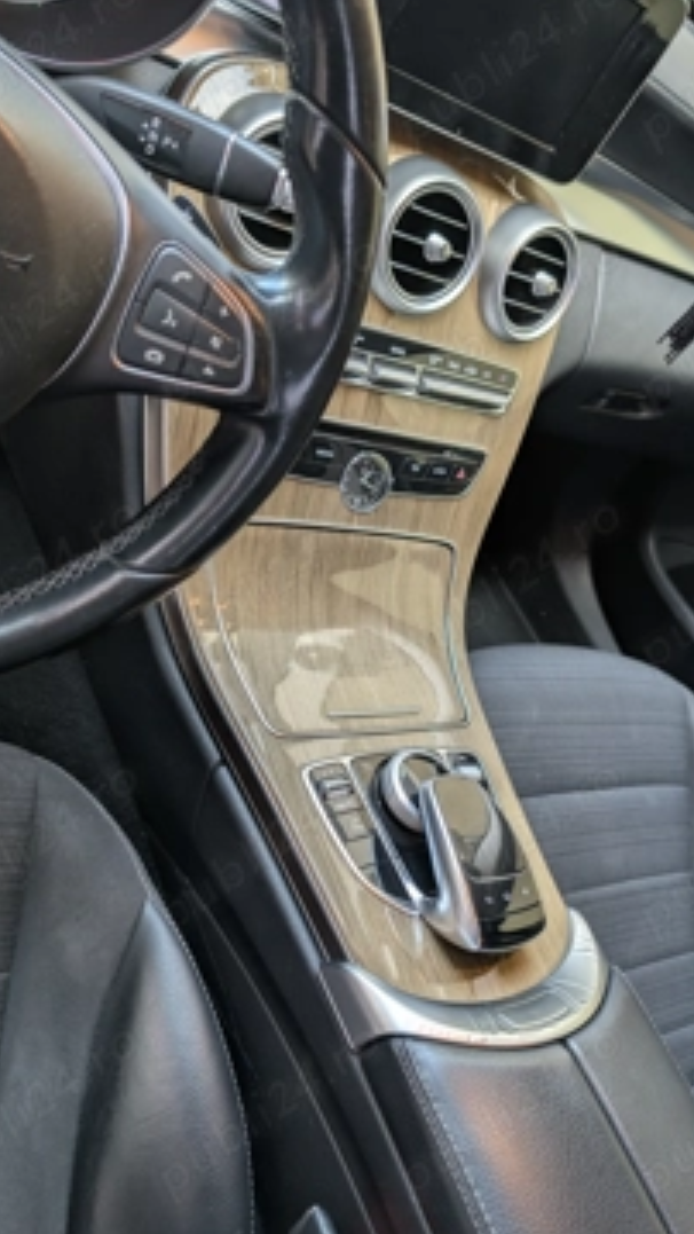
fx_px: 949
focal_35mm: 29
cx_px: 388
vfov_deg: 66.0
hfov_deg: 40.1
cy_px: 639
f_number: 1.68
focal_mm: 6.9
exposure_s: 1/20.8
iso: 22
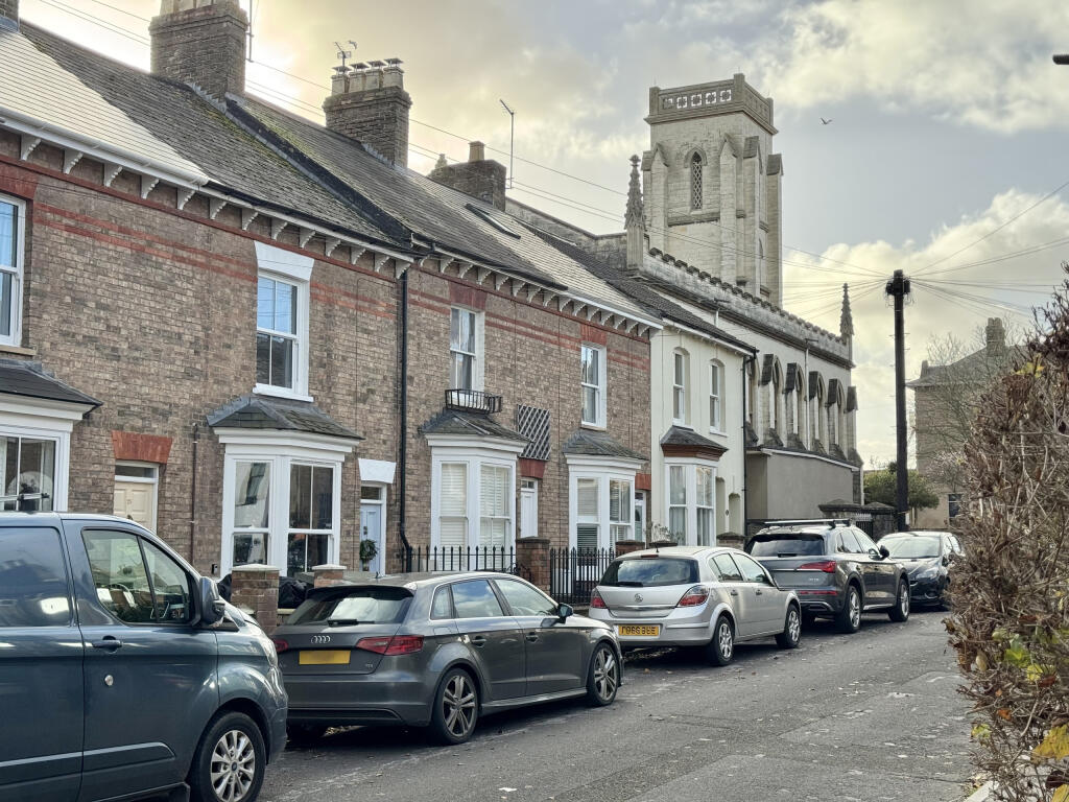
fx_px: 1482
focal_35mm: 48
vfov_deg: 30.3
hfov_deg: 39.7
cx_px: 534
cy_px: 401
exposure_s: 1/1681
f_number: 1.78
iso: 64
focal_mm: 6.76
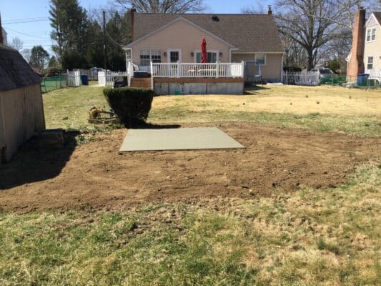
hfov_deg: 58.3
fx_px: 341
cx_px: 190
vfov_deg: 45.5
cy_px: 143
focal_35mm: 31
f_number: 2.4
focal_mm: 3.3
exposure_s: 1/1058
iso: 25
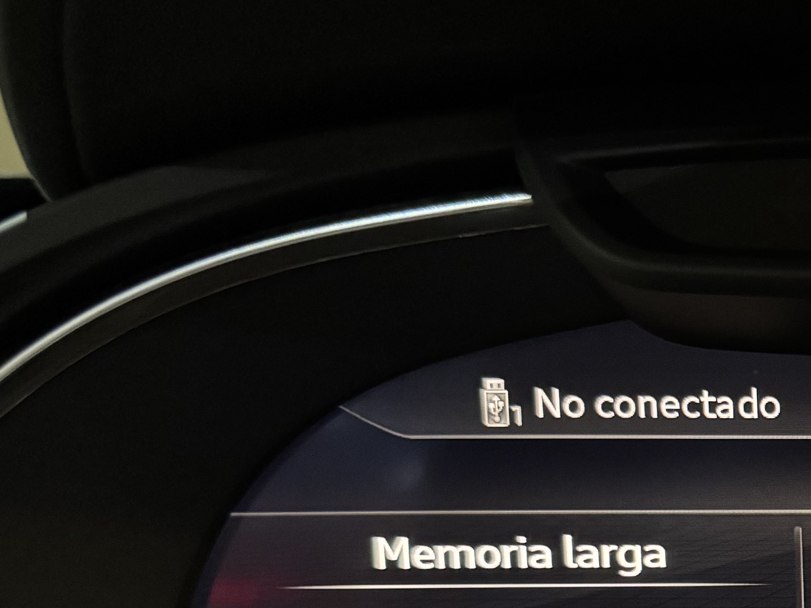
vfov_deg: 20.4
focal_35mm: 69
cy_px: 662
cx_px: 1073
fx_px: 1616
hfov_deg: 24.4
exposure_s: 1/40
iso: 1000
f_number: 1.78
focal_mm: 6.76
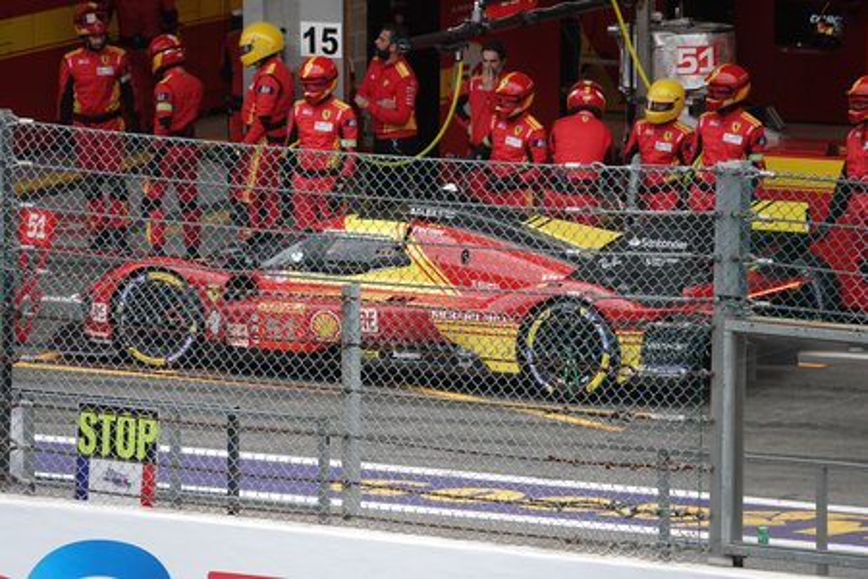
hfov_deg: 5.7
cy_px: 290
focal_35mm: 361
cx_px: 434
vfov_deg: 3.8
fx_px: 8703
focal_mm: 132.24
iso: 1250
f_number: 4
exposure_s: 1/800
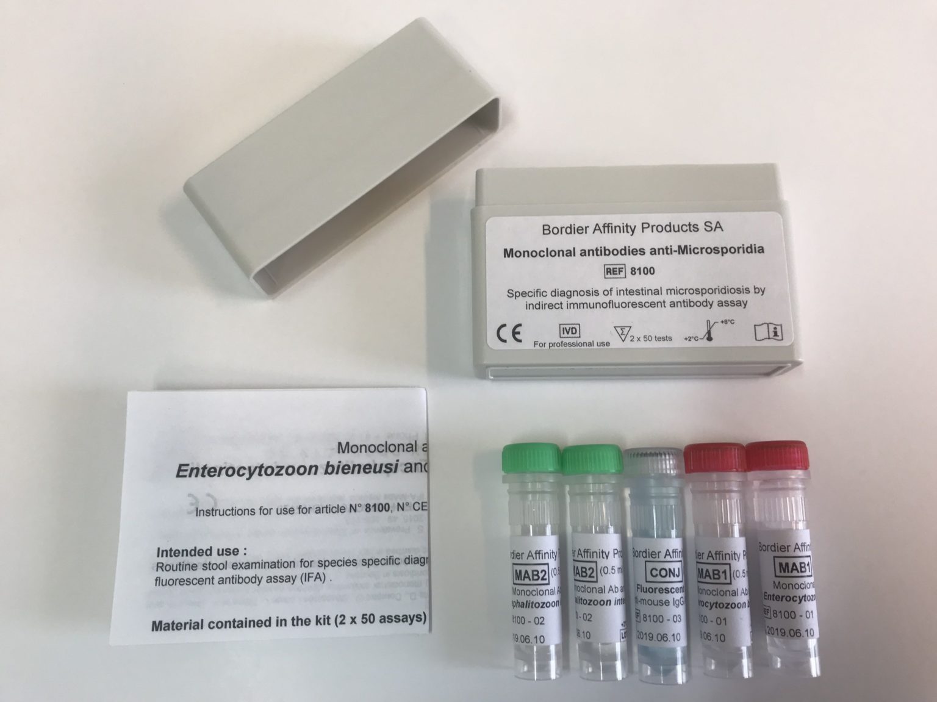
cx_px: 468
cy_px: 351
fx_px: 758
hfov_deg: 63.5
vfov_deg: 49.7
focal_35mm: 28
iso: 32
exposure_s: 1/100
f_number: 1.8
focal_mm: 3.99
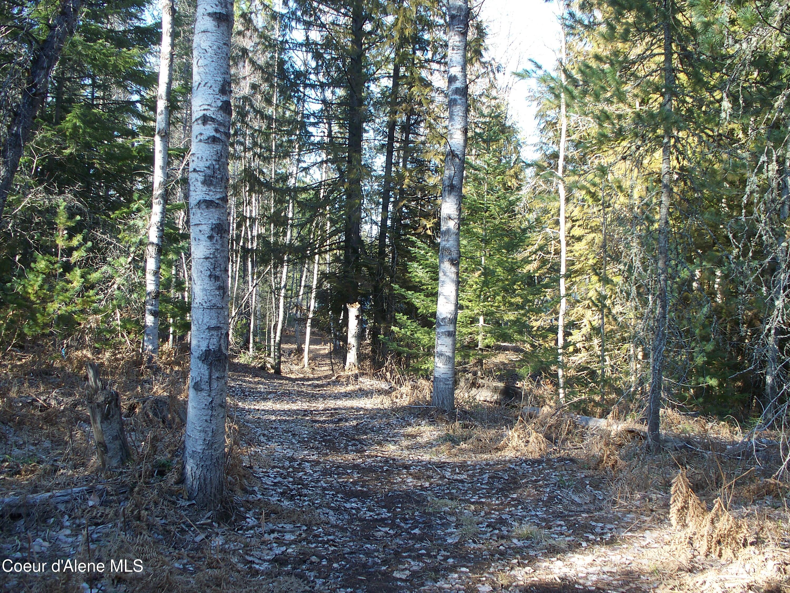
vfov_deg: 39.7
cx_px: 395
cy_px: 296
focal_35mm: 36
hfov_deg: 51.4
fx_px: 822
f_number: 2.8
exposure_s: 1/100
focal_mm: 7.54
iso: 80
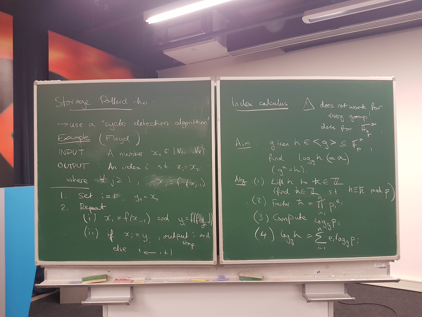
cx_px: 211
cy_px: 158
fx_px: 317
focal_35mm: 26
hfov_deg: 67.3
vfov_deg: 53.1
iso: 160
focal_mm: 4.2
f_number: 1.7
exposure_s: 1/50
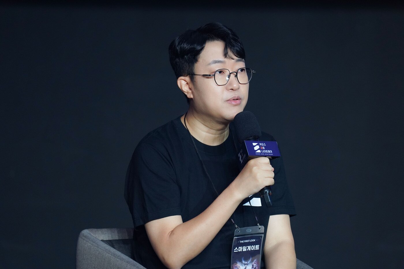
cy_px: 134
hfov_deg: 3.4
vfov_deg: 2.3
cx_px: 202
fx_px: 6732
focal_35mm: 600
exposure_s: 1/60
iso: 2000
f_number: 6.3
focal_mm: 600
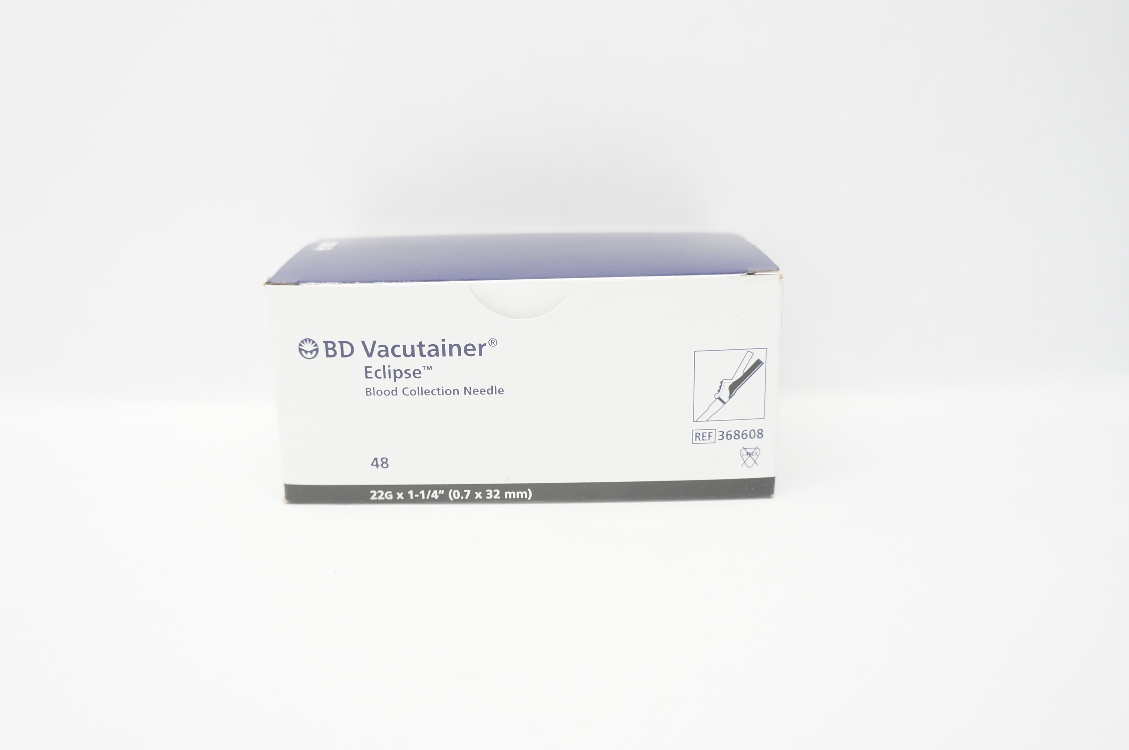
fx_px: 940
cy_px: 347
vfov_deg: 43.5
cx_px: 532
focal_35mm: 30
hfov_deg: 61.9
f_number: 3.5
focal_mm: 18
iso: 400
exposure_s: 1/80
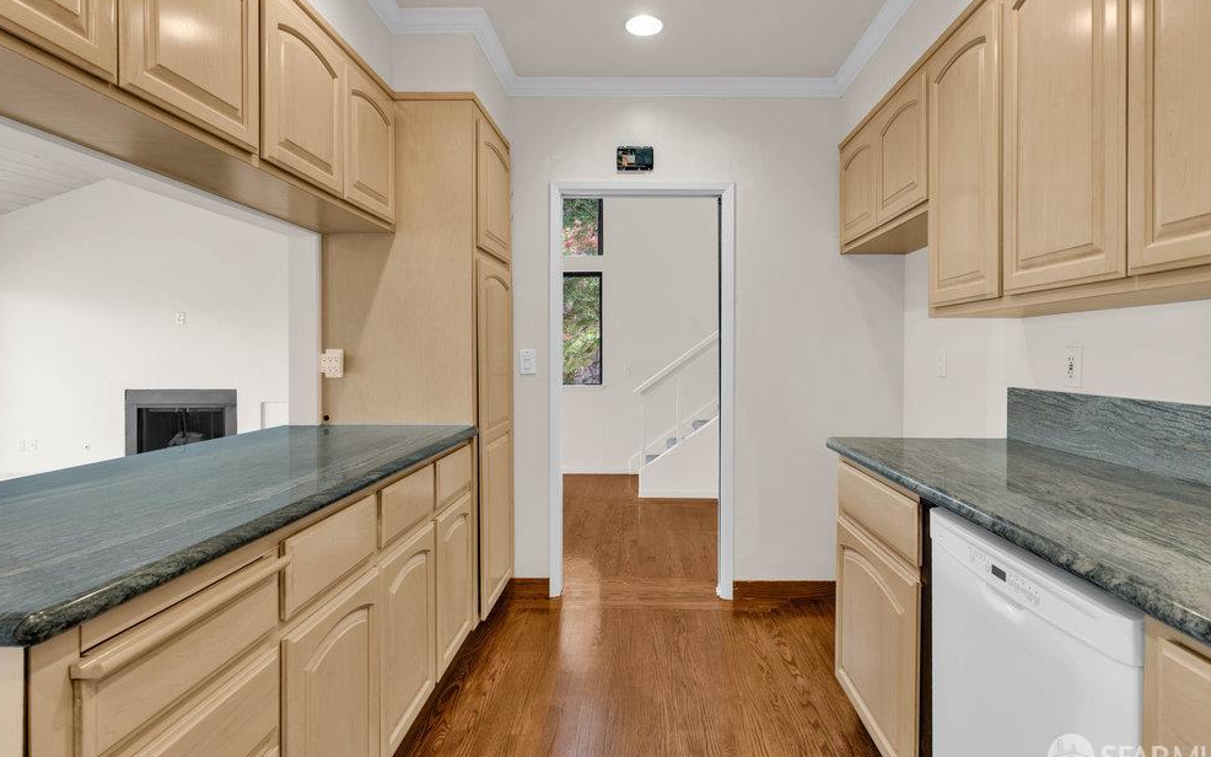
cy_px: 366
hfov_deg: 91.1
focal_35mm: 18
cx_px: 613
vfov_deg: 65.0
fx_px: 594
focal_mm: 17
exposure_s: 1/10
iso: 200
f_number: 8
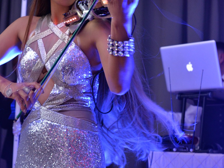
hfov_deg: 23.0
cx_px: 102
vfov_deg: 17.4
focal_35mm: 85
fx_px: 550
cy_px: 83
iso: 2000
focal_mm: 50
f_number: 4.5
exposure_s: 1/80
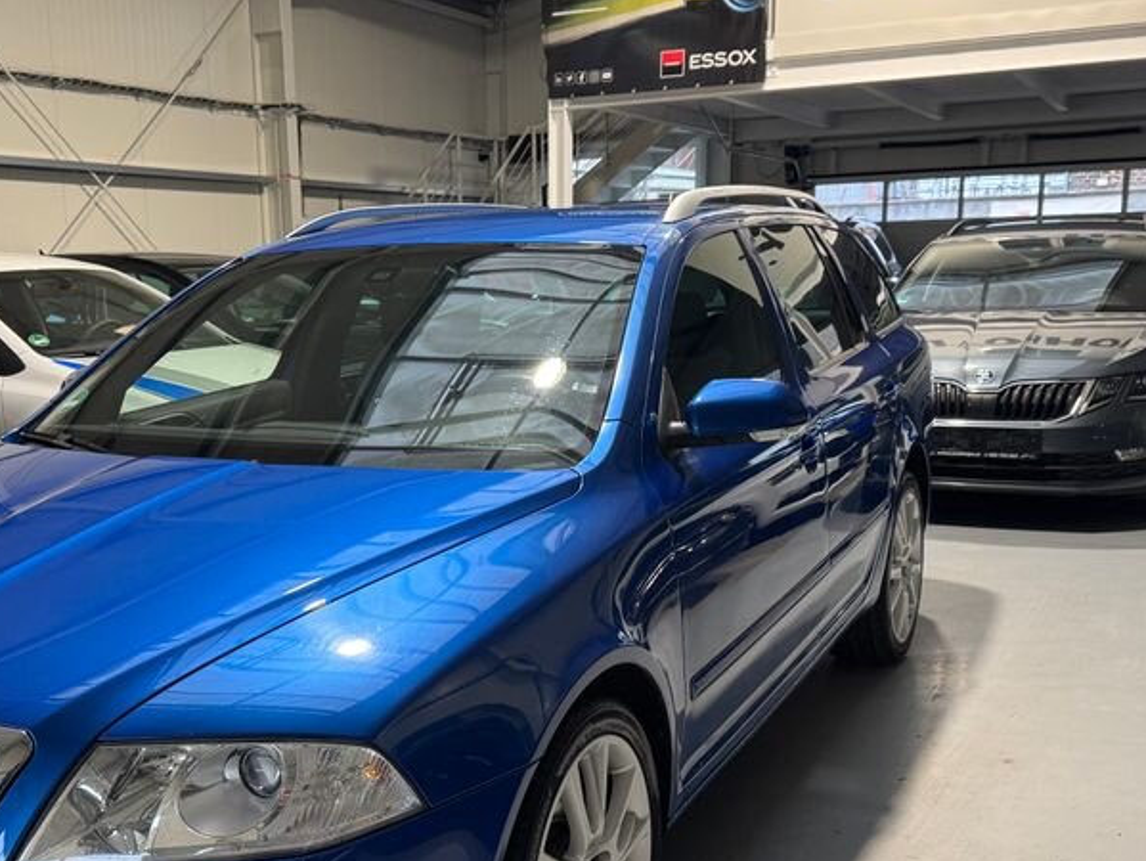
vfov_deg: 34.9
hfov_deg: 45.5
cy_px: 564
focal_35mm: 41
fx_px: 1358
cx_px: 448
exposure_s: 1/60
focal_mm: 6.76
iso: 250
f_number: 1.78
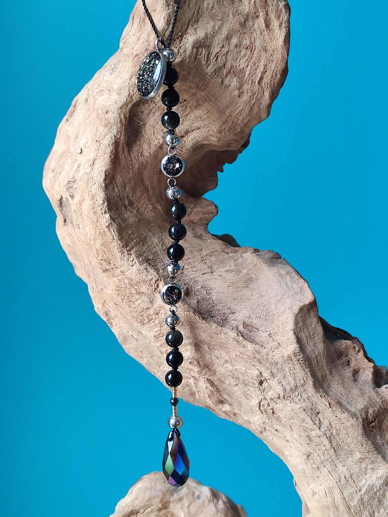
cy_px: 258
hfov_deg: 53.1
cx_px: 194
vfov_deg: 67.3
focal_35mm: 26
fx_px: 389
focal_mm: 4.77
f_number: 1.75
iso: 315
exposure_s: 1/50
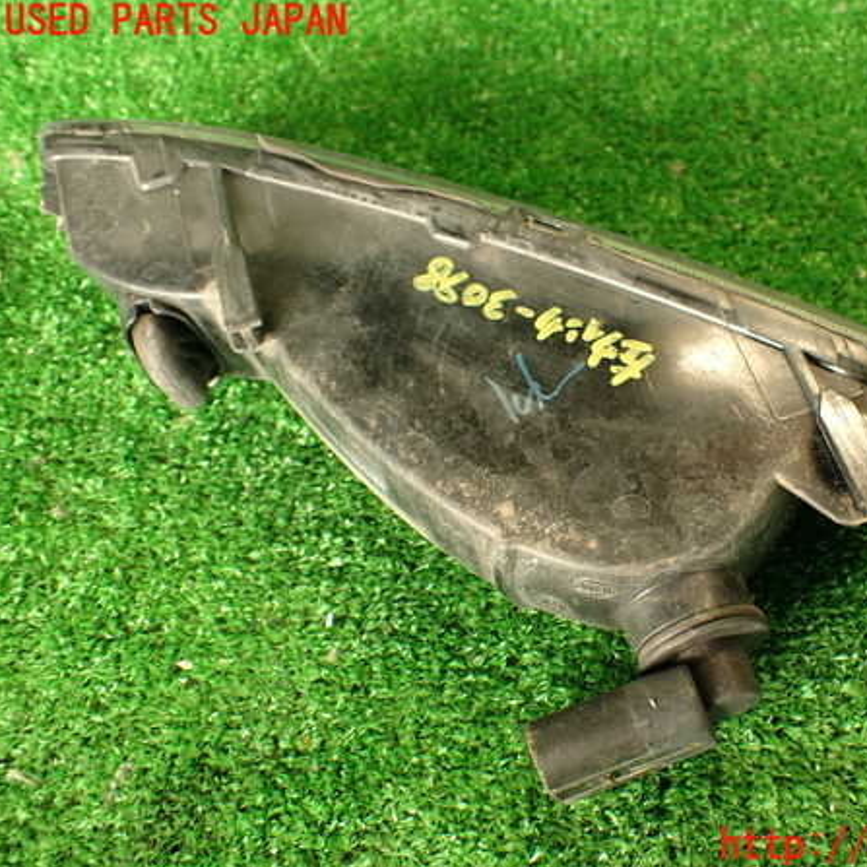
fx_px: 1077
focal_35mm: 38
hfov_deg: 43.3
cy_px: 434
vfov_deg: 43.9
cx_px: 576
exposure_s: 1/30
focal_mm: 5.79
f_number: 2.4
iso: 200
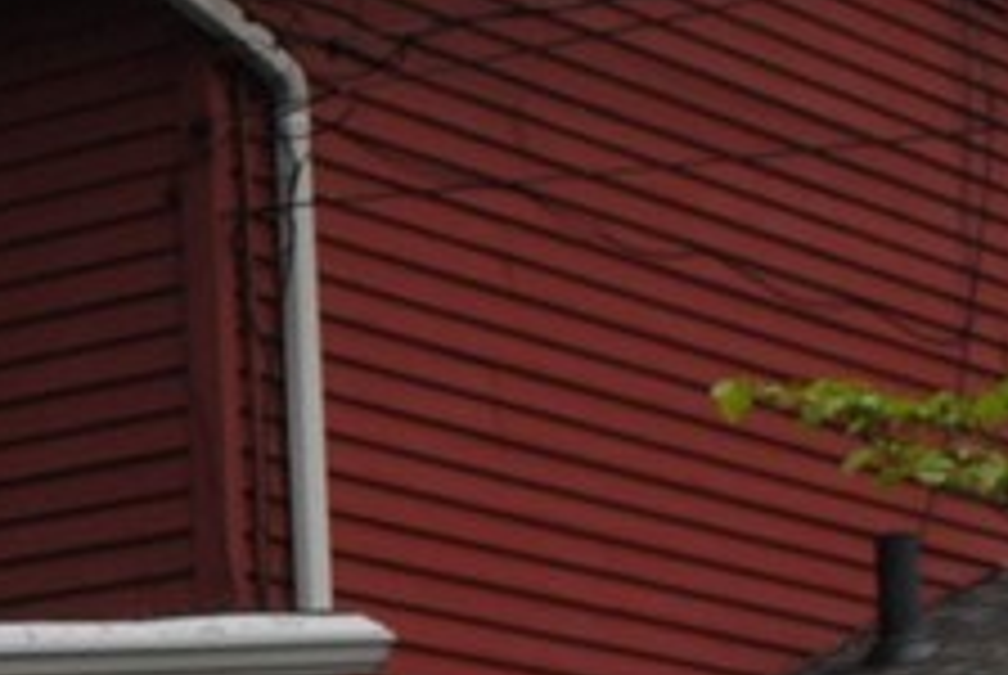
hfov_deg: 11.1
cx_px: -758
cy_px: 810
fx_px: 4878
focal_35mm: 174
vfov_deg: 7.8
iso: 200
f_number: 4
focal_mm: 24
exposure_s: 1/60
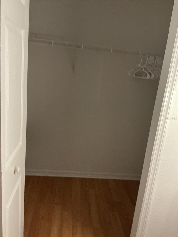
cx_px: 89
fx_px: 199
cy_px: 118
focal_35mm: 29
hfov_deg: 48.2
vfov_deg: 61.7
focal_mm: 3
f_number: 1.8
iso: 250
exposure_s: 1/30
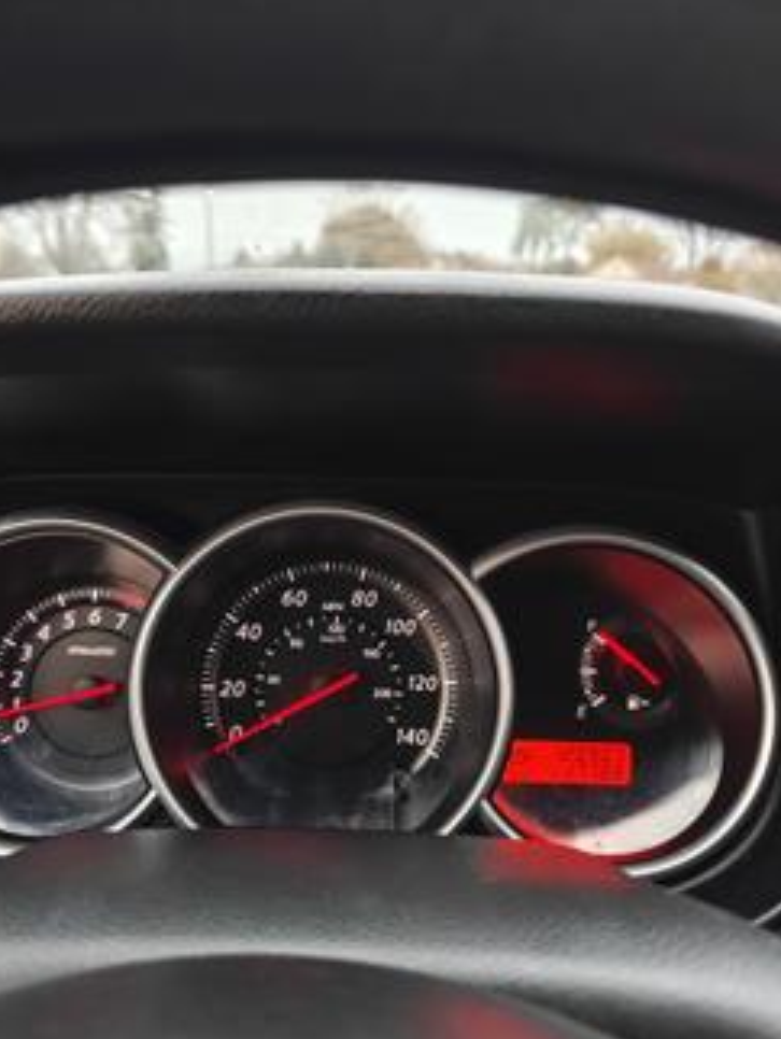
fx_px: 811
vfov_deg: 64.9
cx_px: 336
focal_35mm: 27
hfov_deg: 51.2
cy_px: 597
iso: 2500
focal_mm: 6.06
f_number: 1.6
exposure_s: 1/59
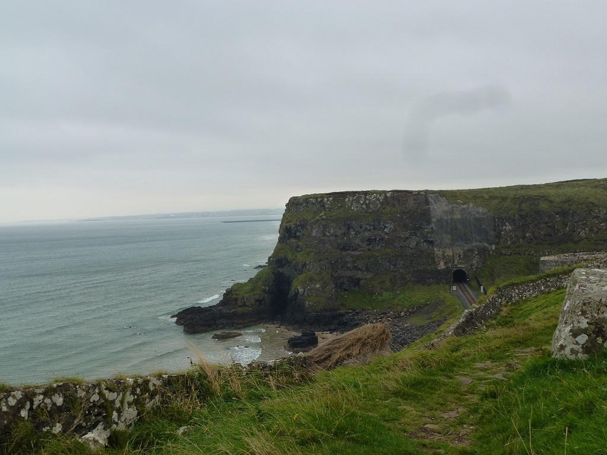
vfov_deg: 42.9
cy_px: 228
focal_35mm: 33
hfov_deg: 55.4
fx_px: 579
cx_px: 304
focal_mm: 5.9
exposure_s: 1/160
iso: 160
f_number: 4
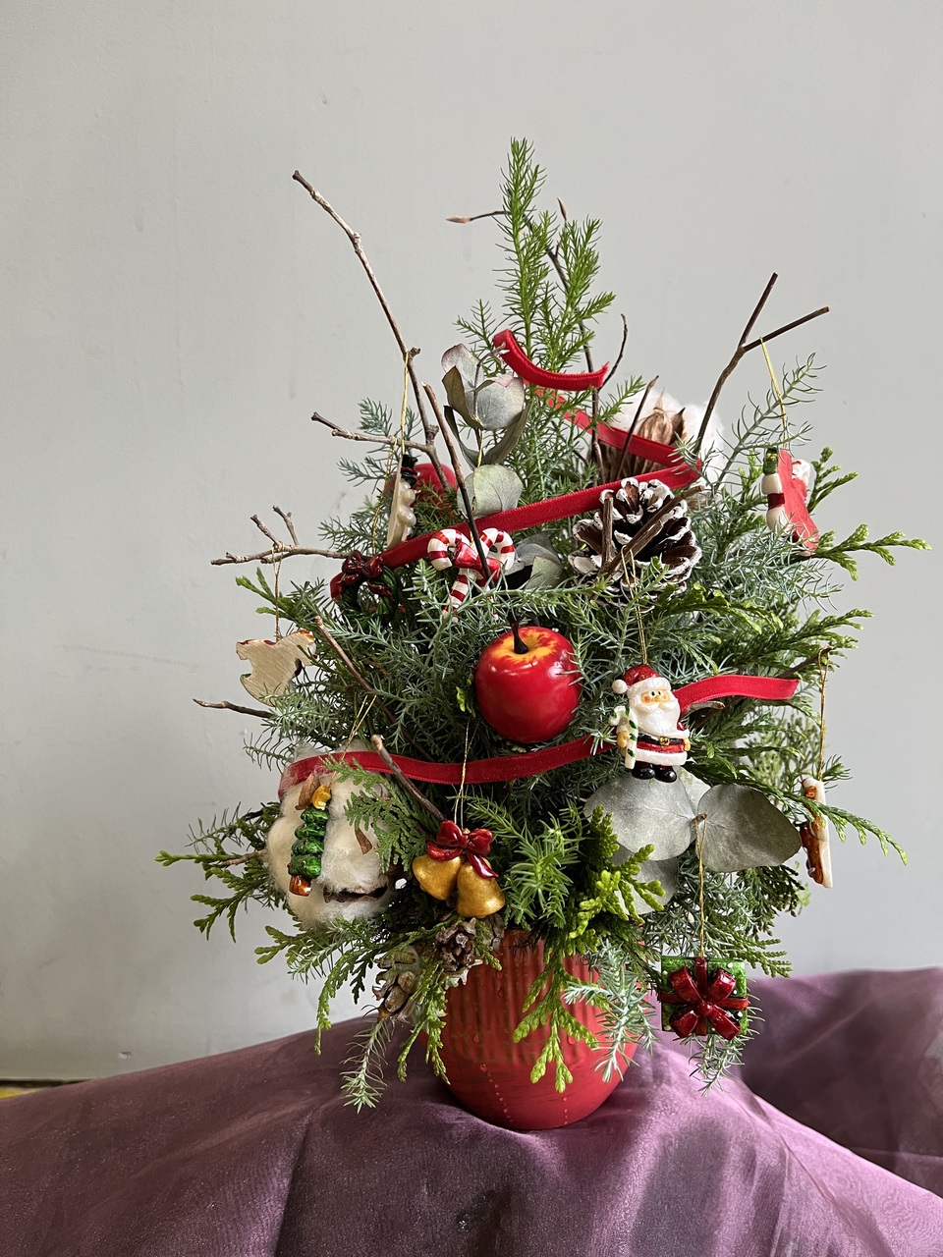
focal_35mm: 26
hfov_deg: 53.1
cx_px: 472
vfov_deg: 67.3
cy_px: 628
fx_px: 944
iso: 160
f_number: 1.6
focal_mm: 5.1
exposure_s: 1/50
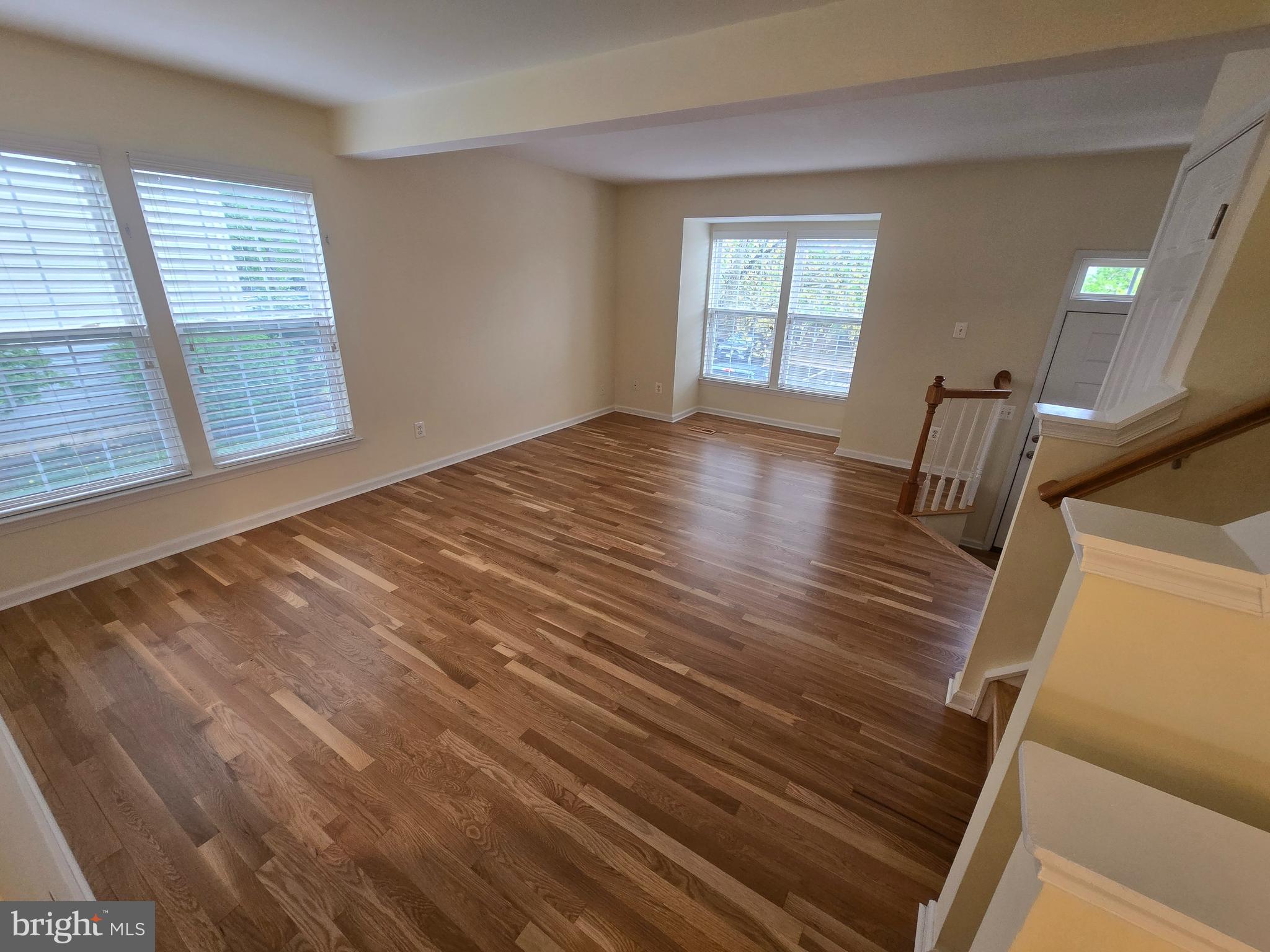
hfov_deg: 106.2
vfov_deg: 89.9
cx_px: 635
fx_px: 477
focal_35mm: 13
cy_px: 476
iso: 160
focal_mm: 2.2
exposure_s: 1/60
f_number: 2.2
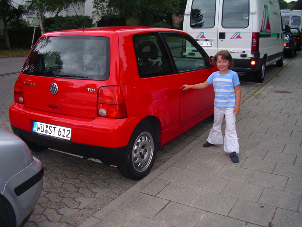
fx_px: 323
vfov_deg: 38.7
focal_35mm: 37
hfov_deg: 50.1
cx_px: 151
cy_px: 114
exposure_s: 1/60
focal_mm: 5.7
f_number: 2.8
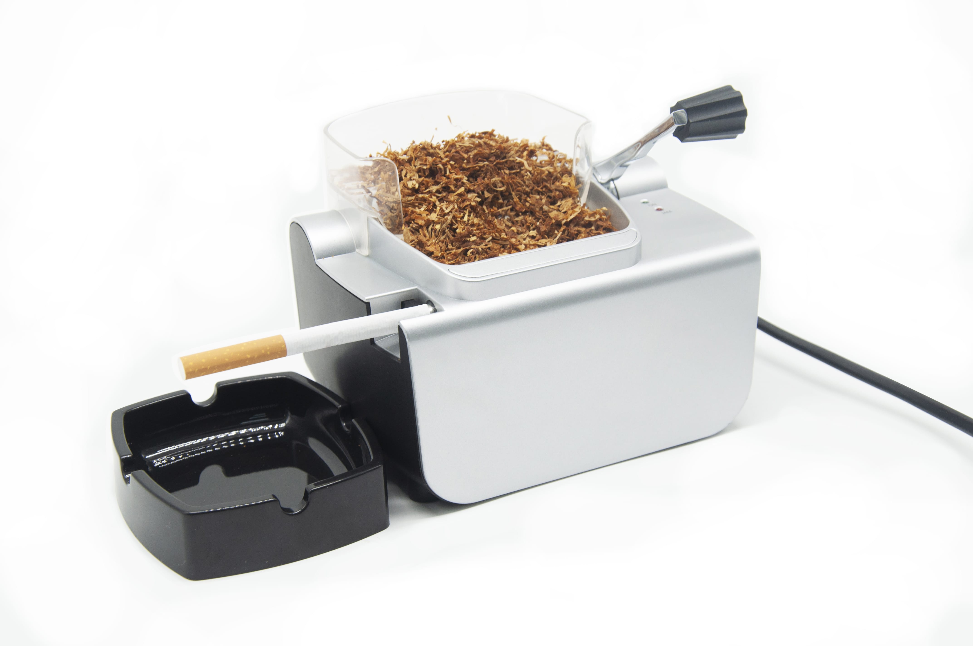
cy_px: 323
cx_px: 486
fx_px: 1701
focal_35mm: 63
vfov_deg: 21.5
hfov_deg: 31.9
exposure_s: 1/80
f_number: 8
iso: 400
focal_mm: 42
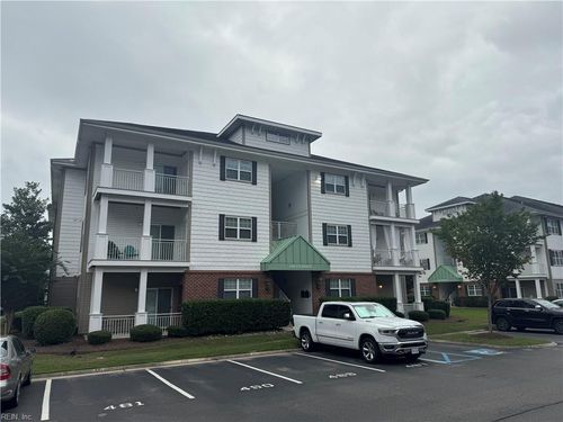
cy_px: 211
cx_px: 282
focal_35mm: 24
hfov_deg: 71.6
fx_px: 390
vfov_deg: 56.8
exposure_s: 1/2041
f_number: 1.78
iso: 80
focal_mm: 6.76
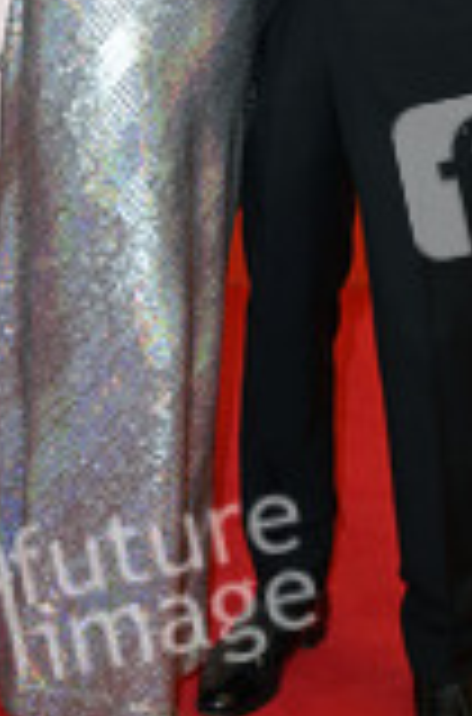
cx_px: 216
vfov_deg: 17.8
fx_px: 2197
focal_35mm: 111
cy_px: -72
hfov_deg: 12.3
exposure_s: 1/250
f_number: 7.1
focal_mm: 44
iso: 640
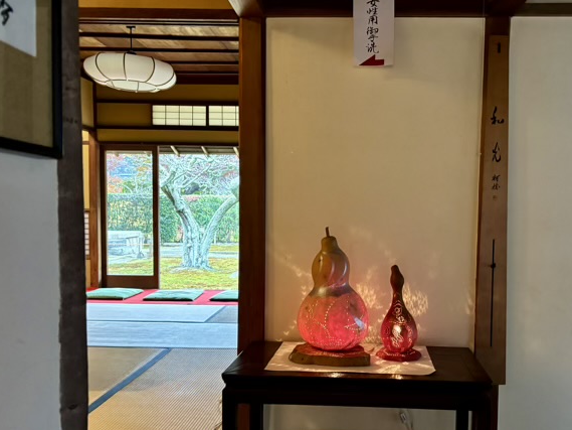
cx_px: 346
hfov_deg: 56.3
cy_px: 240
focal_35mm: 32
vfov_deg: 44.1
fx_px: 529
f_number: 1.6
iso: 400
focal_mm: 5.96
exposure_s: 1/33
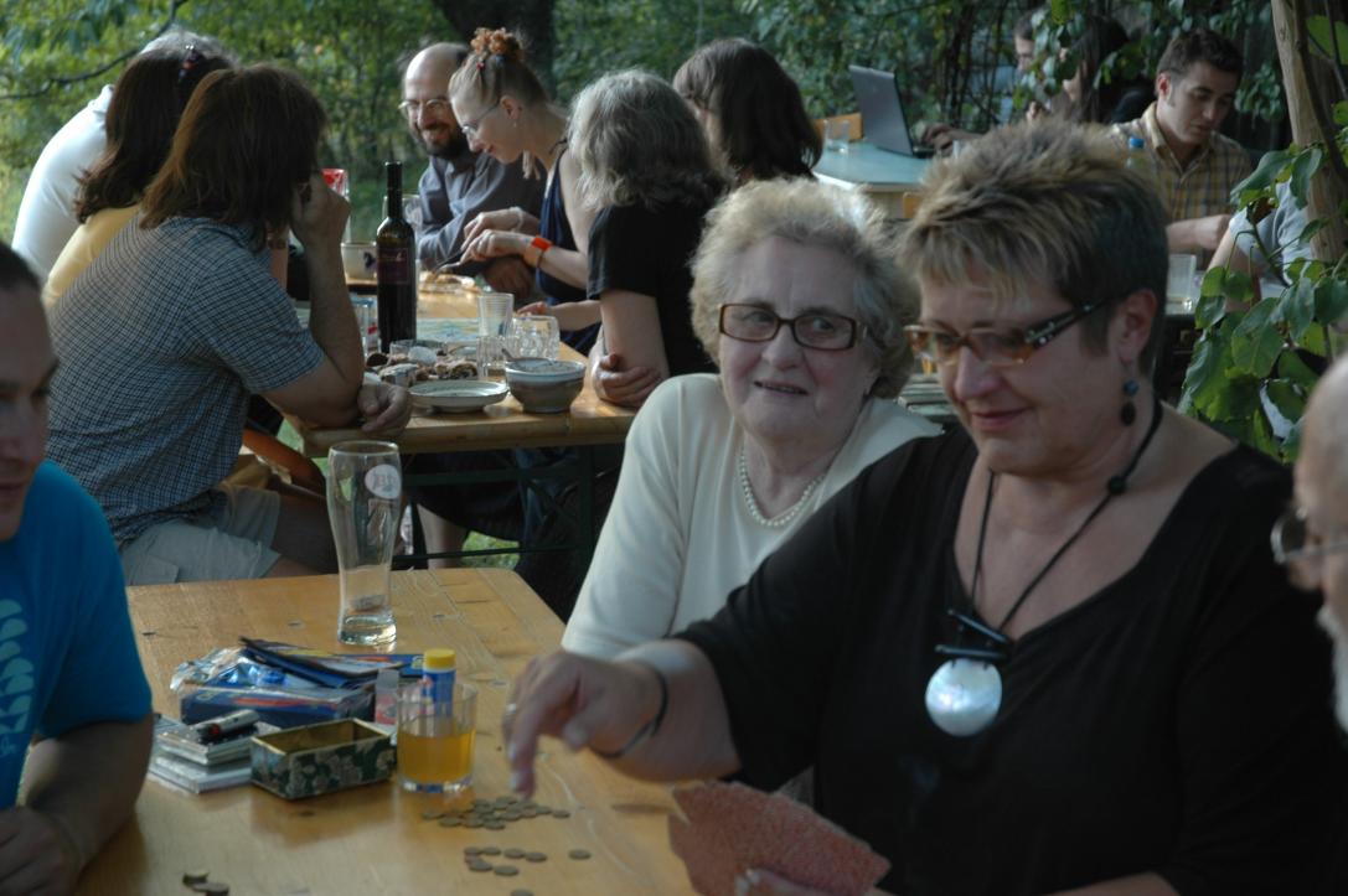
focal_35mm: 75
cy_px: 448
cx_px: 674
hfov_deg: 27.0
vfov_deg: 18.2
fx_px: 2806
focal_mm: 50
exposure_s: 1/40
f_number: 4.5
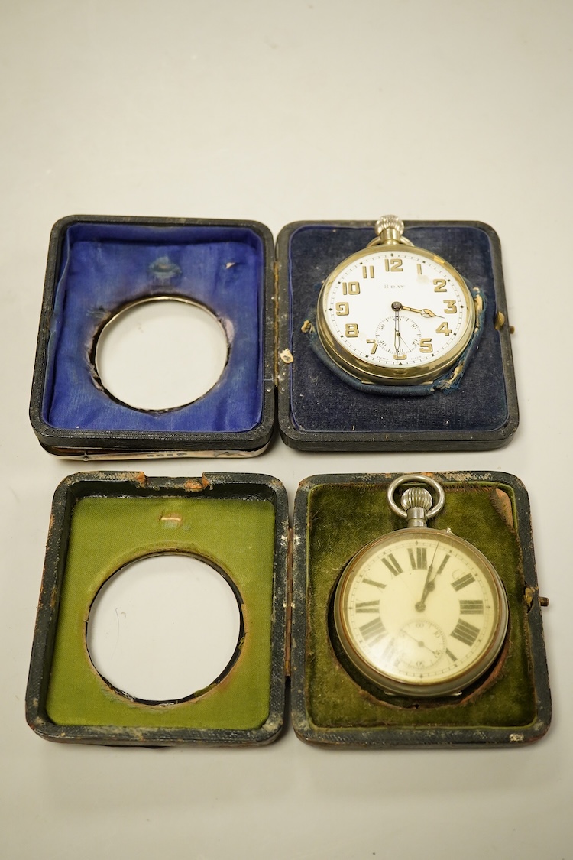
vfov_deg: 43.6
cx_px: 286
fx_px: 1074
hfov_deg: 29.9
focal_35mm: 45
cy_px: 430
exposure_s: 1/400
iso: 2500
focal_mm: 30
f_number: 6.3
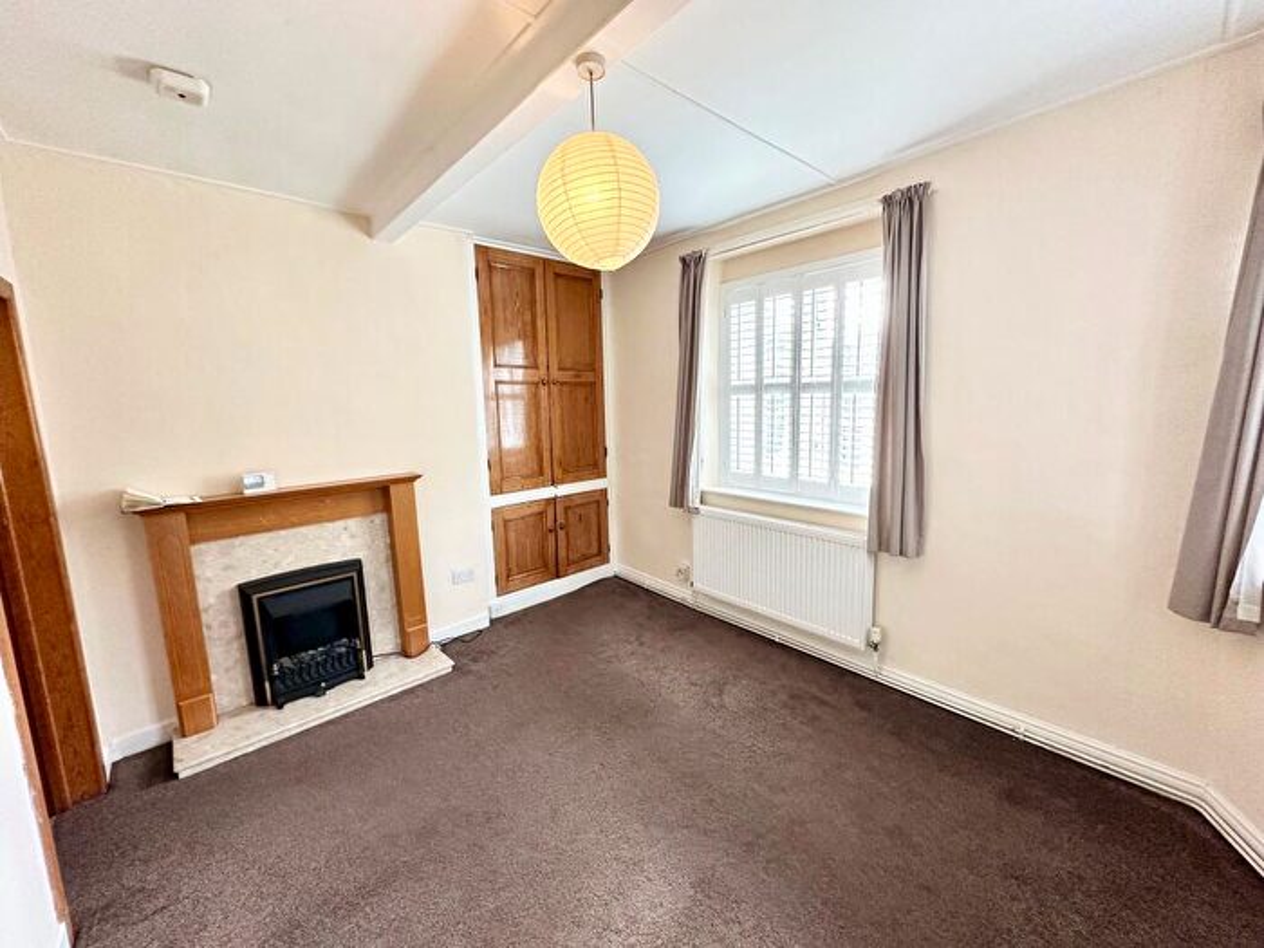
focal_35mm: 14
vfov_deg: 85.7
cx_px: 632
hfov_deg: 102.1
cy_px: 474
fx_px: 511
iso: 200
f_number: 2.2
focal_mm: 2.22
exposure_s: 1/100
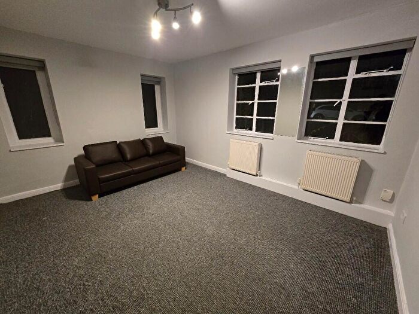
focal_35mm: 13
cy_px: 157
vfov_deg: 89.9
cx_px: 210
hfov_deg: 106.2
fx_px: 157
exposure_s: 1/50
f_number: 2.2
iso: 800
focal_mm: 2.2
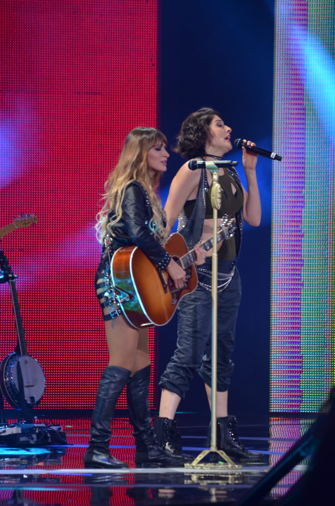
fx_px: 4572
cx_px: 165
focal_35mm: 326
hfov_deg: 4.2
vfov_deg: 6.3
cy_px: 269
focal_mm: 200
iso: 800
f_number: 5.6
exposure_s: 1/125
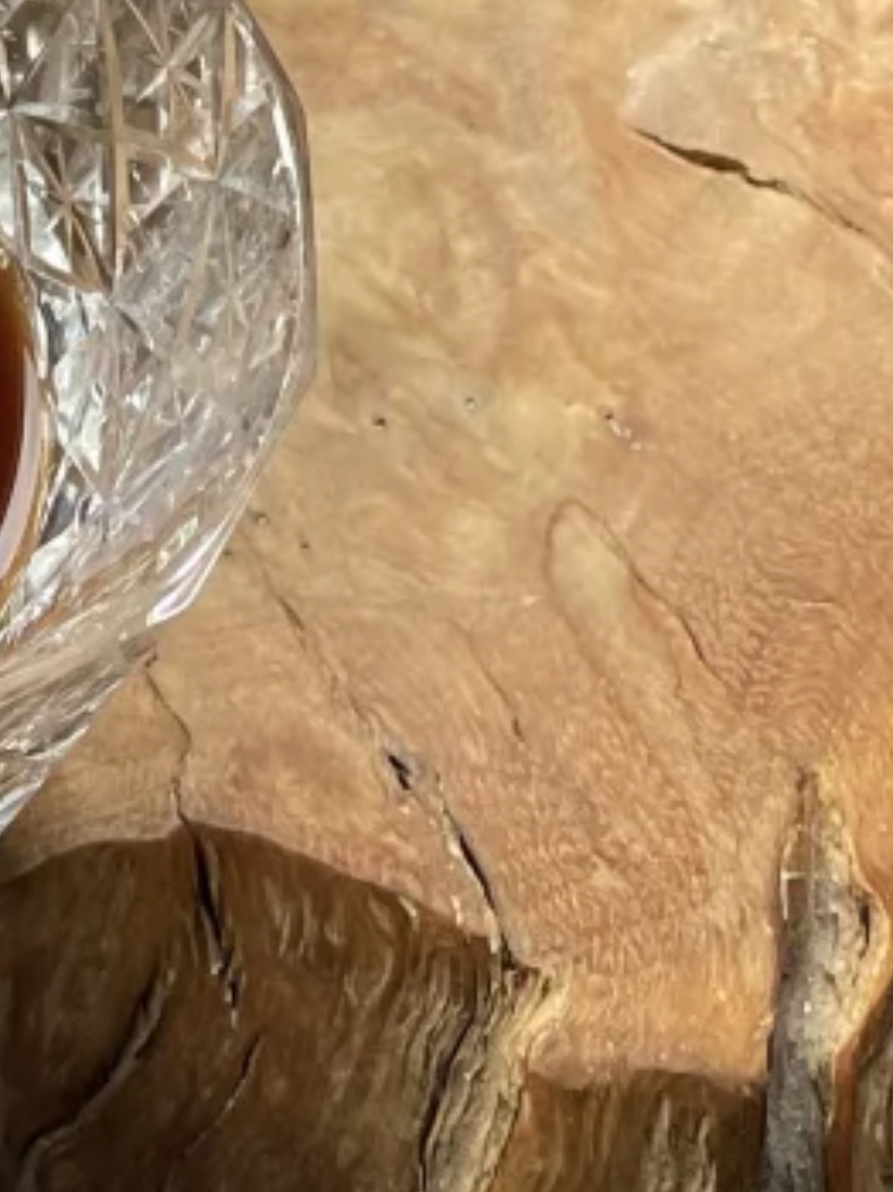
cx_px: -464
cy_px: -906
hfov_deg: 13.0
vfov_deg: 15.9
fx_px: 3685
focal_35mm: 107
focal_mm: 4.2
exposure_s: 1/121
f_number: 1.6
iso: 100
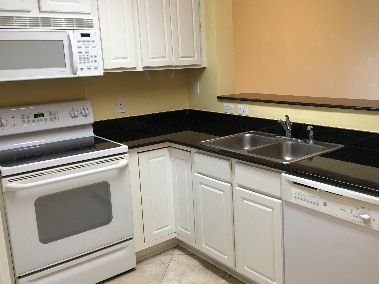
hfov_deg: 51.0
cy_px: 130
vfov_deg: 39.6
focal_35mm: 36
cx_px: 230
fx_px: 394
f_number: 2.2
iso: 25
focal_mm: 4.15
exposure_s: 1/15
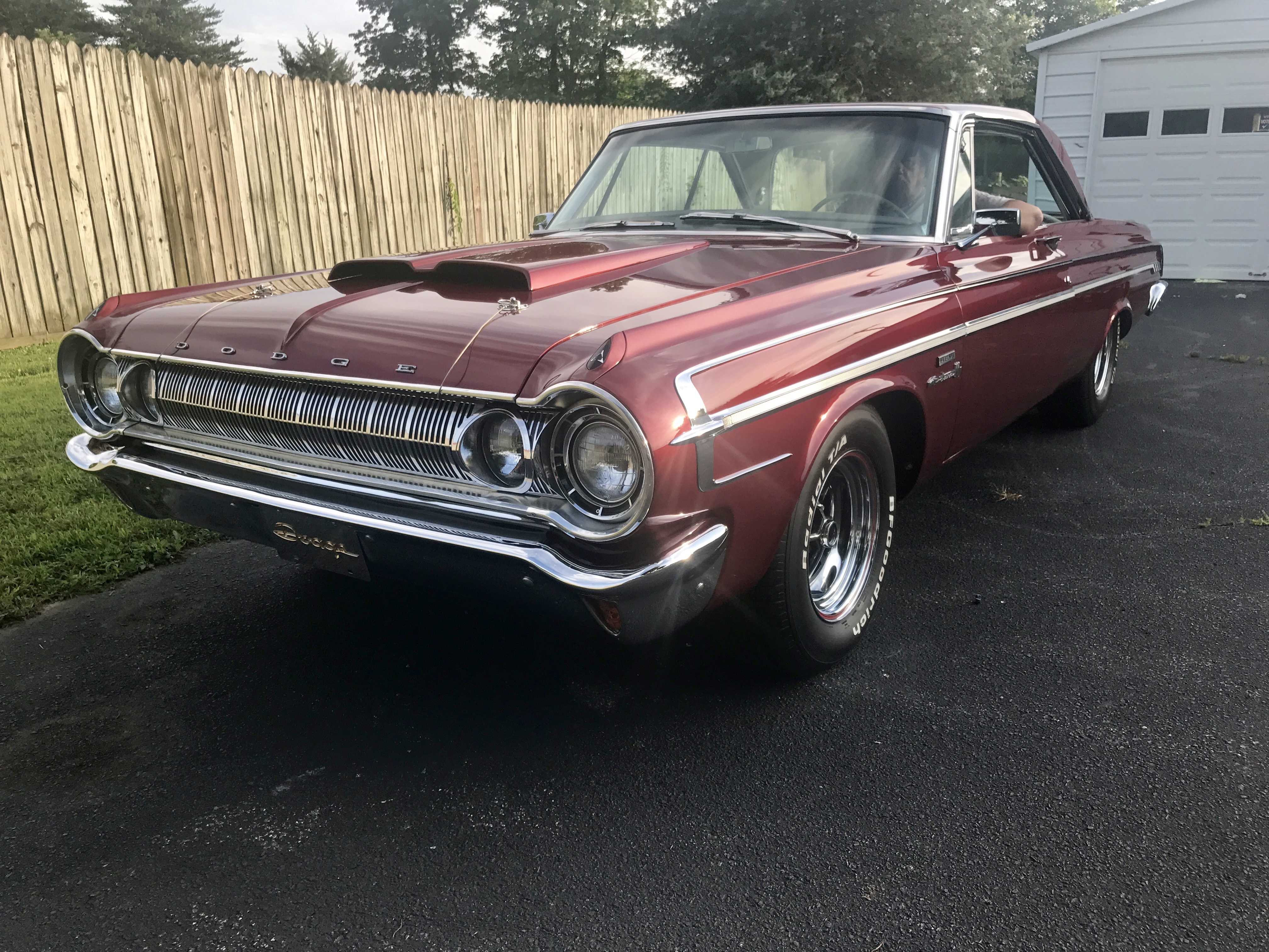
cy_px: 476
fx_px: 1026
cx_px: 634
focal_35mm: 28
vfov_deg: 49.7
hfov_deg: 63.4
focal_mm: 3.99
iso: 20
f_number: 1.8
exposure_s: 1/674
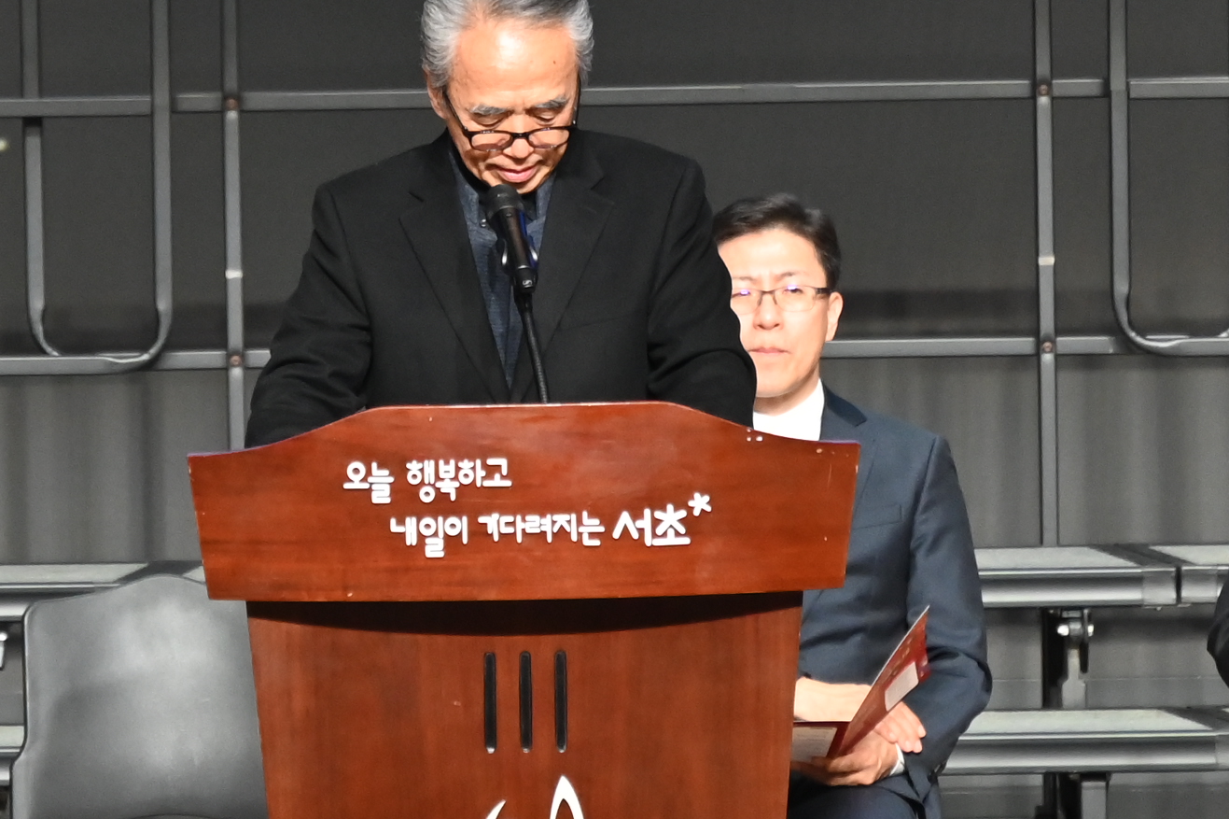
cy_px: -534
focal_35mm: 533
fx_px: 18188
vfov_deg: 2.6
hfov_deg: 3.9
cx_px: 508
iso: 2500
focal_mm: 155
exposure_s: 1/125
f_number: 6.3
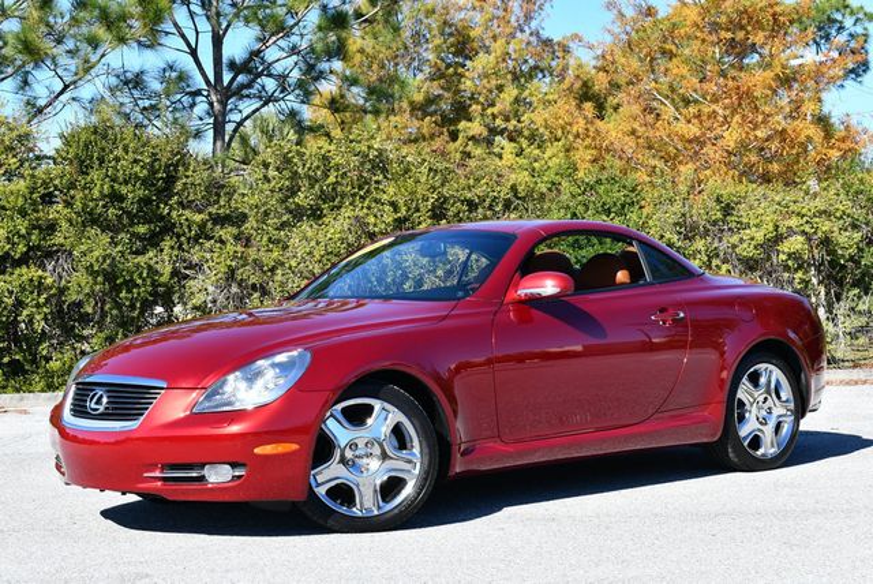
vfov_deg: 19.5
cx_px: 436
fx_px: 1699
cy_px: 292
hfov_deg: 28.8
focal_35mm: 70
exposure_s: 1/250
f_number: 8
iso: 140
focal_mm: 35
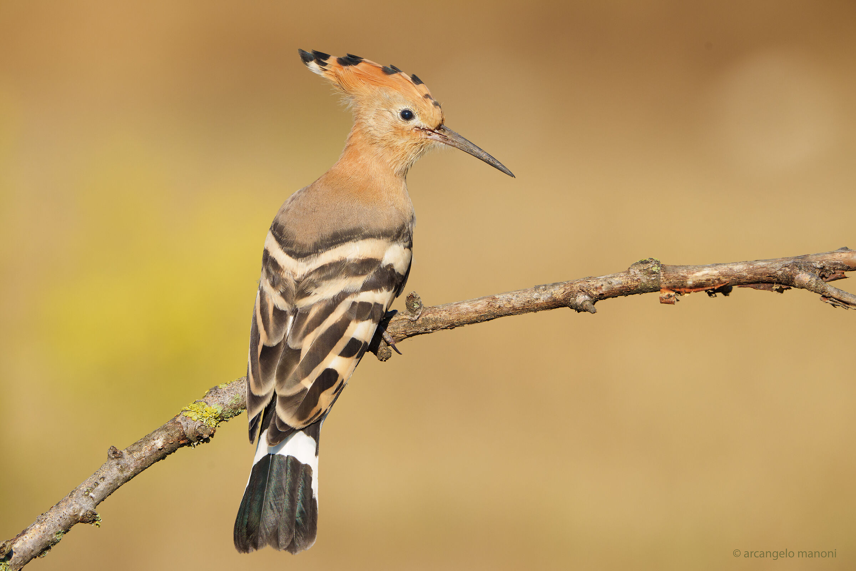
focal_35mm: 600
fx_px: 14266
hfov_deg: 3.4
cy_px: 286
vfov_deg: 2.3
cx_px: 428
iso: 500
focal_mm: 600
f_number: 10
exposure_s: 1/800
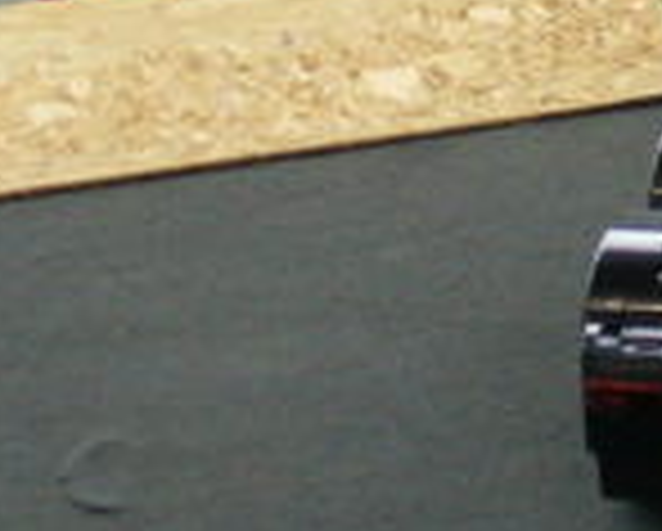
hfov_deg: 7.3
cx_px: 1261
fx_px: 5003
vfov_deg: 6.1
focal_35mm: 255
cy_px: 63
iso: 160
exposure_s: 1/30
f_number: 3
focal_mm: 7.9
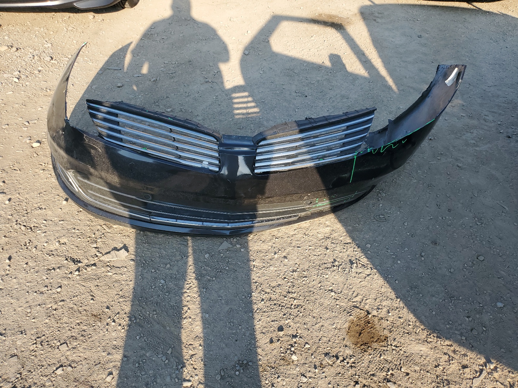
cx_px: 259
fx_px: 389
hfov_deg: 67.3
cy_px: 194
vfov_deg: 53.1
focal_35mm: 26
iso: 50
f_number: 1.5
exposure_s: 1/1250
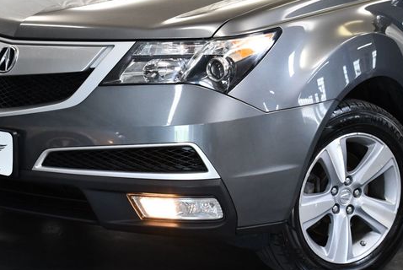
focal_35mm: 91
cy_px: 130
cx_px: 154
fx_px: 1020
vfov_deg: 15.1
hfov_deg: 22.3
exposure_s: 1/125
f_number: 4.5
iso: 900
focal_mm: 34
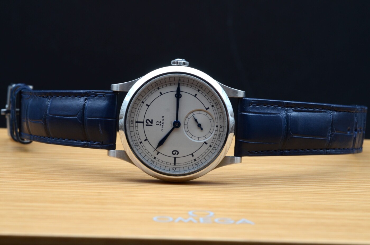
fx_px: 923
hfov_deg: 22.7
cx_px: 185
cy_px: 122
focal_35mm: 90
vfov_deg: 15.1
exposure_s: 1/40
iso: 500
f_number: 10
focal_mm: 60
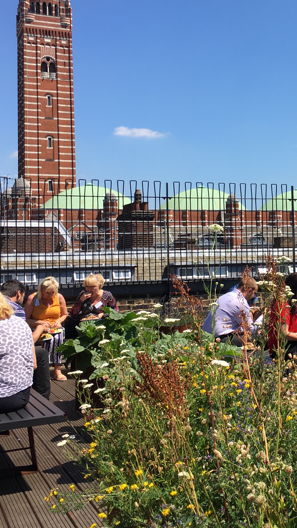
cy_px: 226
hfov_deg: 22.2
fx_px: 728
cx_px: 297
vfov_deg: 39.8
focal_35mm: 52
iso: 25
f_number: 2.2
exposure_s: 1/1221
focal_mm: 4.15
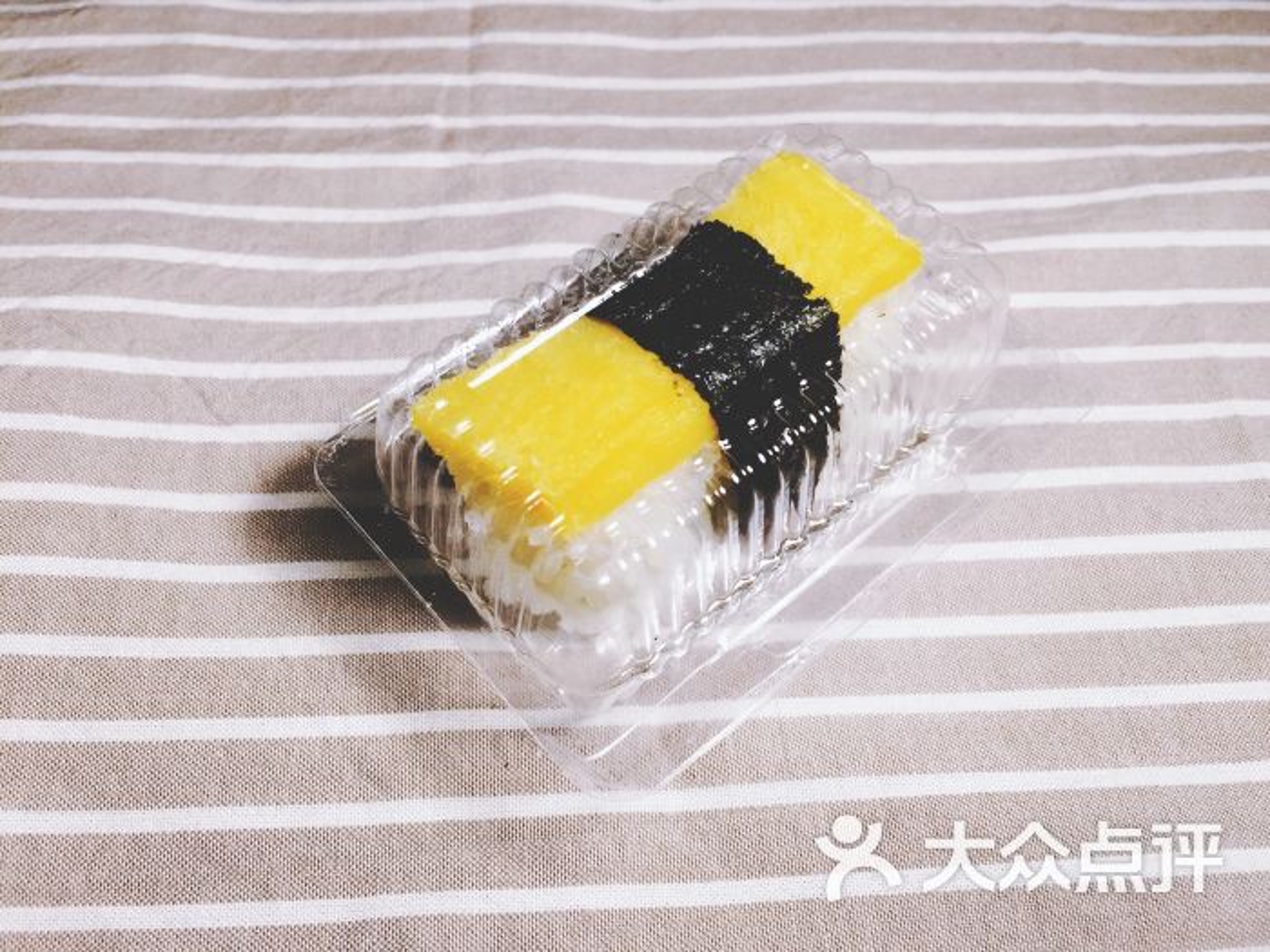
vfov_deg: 48.2
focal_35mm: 29
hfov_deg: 61.7
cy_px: 476
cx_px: 635
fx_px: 1064
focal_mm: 4.15
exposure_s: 1/100
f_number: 2.2
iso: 50
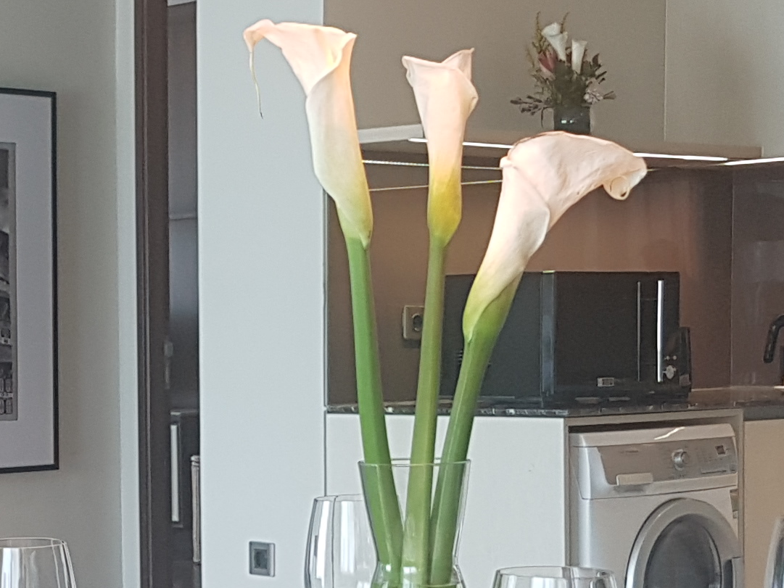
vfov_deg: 15.2
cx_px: 52
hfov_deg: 19.8
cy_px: 405
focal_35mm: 97
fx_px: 2197
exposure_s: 1/50
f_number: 1.7
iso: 80
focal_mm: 4.2
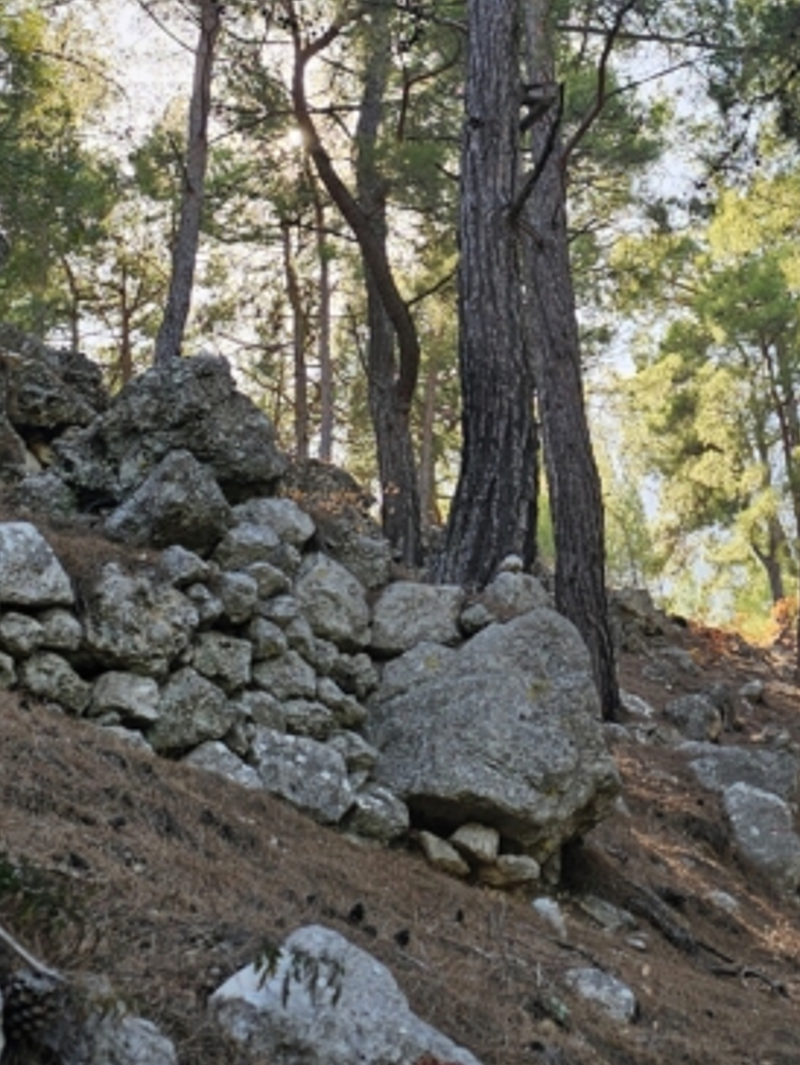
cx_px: 704
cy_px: 175
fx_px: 2033
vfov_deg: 28.6
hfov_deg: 21.8
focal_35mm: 66
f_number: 1.7
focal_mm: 6.3
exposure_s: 1/166
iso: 10
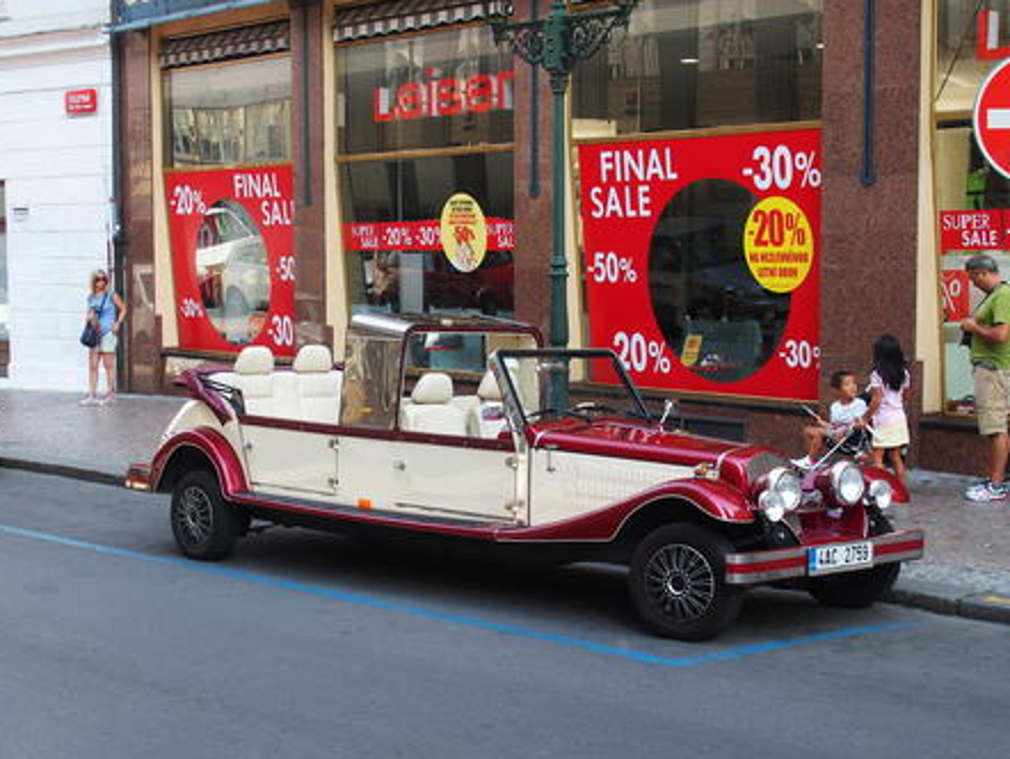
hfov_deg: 33.2
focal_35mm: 58
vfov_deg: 25.3
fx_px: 1693
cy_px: 382
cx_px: 500
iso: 100
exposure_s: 1/125
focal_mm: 12
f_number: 3.5
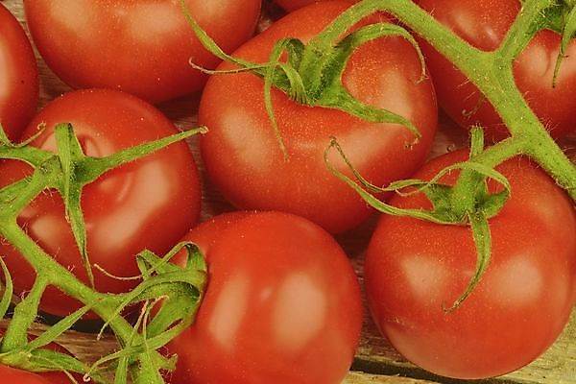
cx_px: 288
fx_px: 2160
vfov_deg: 10.2
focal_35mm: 135
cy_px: 192
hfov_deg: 15.2
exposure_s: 1.6
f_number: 40
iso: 100
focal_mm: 90
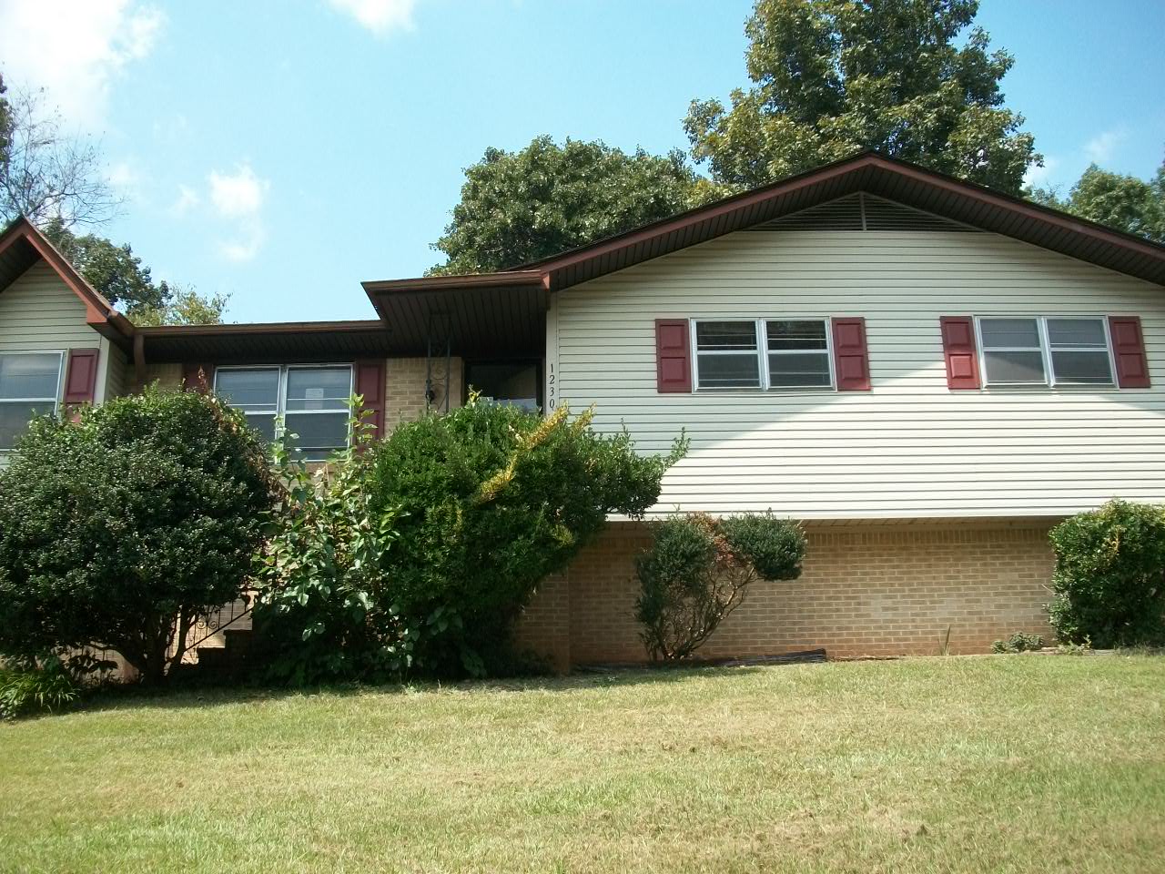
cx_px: 582
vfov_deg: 44.2
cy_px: 437
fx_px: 1077
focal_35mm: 32
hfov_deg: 56.8
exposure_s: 1/640
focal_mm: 5.7
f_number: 2.9
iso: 80
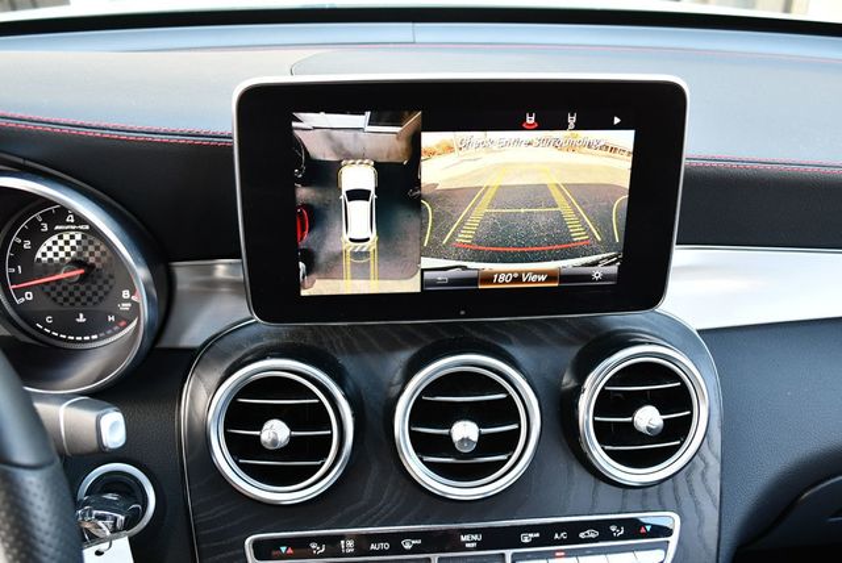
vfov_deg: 36.9
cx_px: 421
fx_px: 843
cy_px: 282
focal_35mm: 36
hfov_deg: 53.1
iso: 800
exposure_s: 1/160
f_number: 3.5
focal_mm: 18
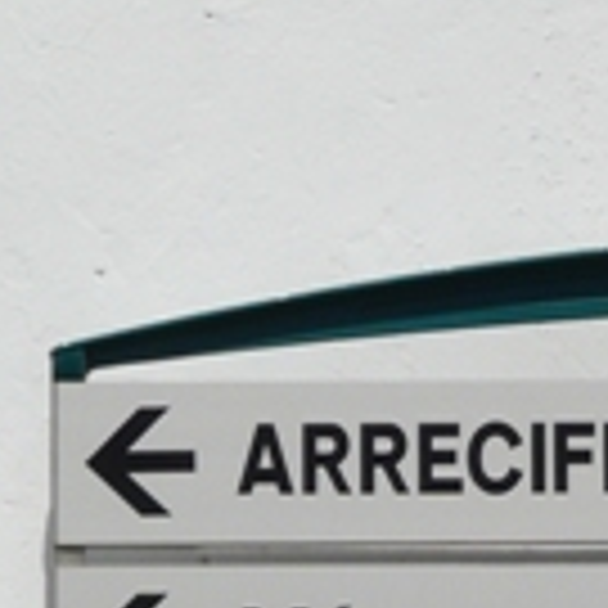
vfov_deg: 3.1
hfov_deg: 3.1
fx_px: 11227
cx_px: 1371
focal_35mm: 565
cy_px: 977
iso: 100
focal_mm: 21.1
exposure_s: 1/500
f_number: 7.1
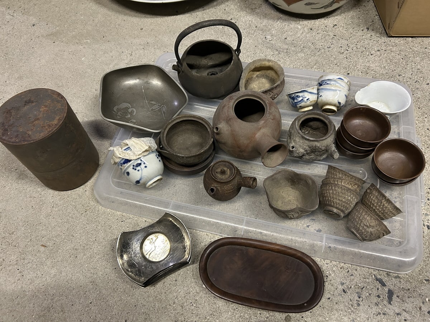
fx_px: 323
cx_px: 215
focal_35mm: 26
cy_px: 161
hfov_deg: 67.3
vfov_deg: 53.1
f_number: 1.5
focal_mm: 5.7
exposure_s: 1/40
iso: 500
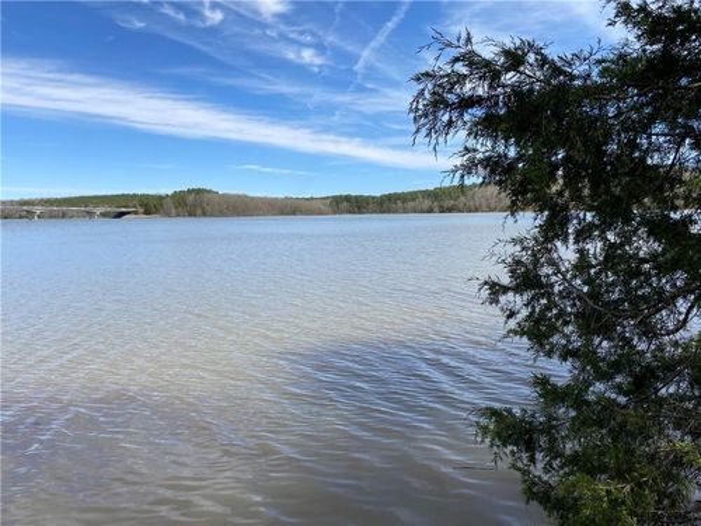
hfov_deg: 67.3
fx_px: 527
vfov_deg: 53.1
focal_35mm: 26
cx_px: 350
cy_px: 263
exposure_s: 1/2967
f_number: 1.8
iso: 32
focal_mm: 4.25
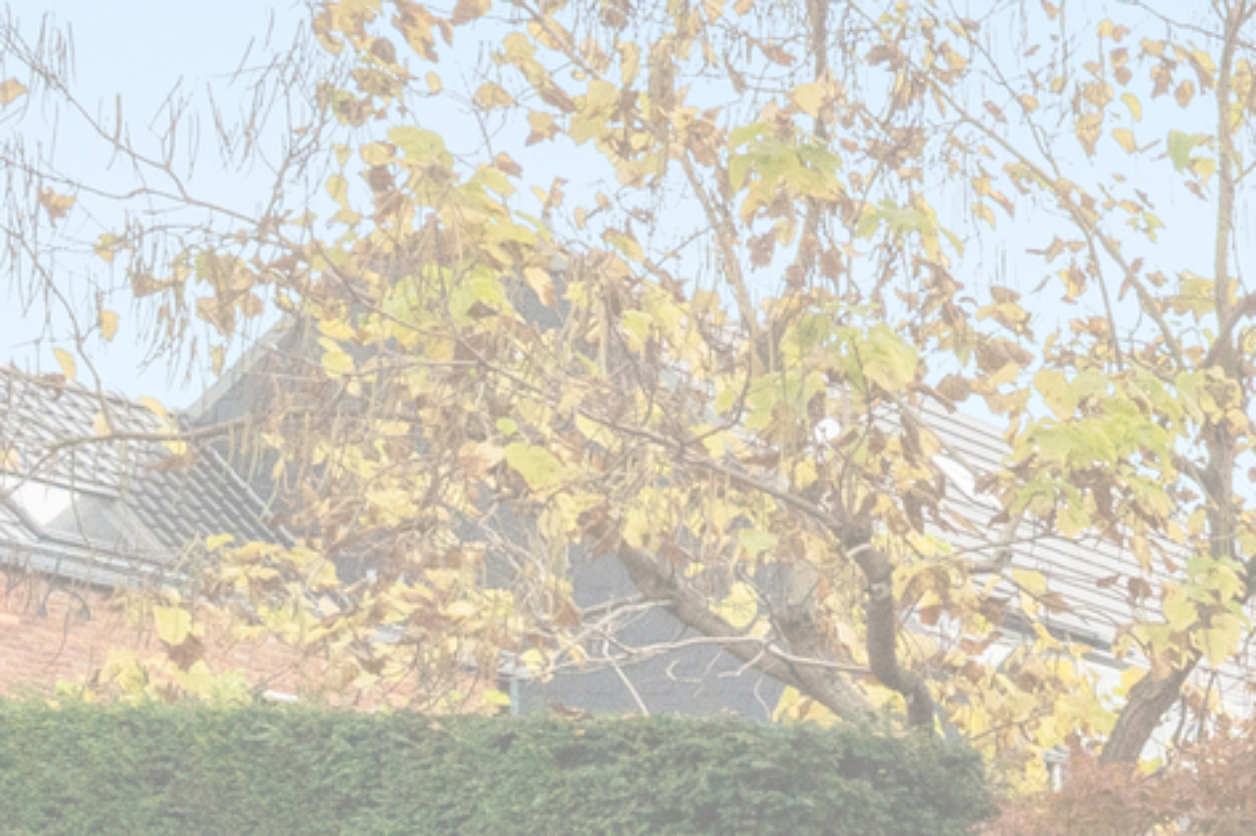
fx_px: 2476
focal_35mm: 71
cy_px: 85
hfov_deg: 15.0
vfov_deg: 18.8
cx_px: 3051
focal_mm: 14
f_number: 11
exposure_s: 1/400
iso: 1000
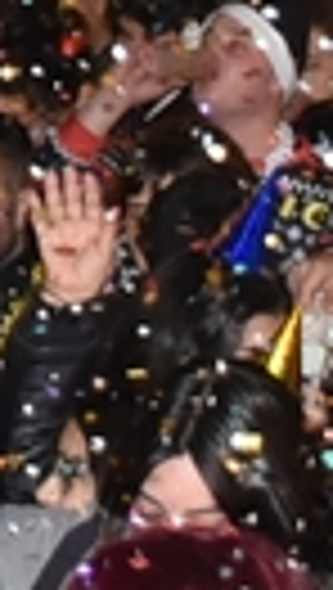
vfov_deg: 6.7
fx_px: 4960
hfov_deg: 3.7
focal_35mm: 317
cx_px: -860
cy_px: -455
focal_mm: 22
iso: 800
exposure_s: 1/60
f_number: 4
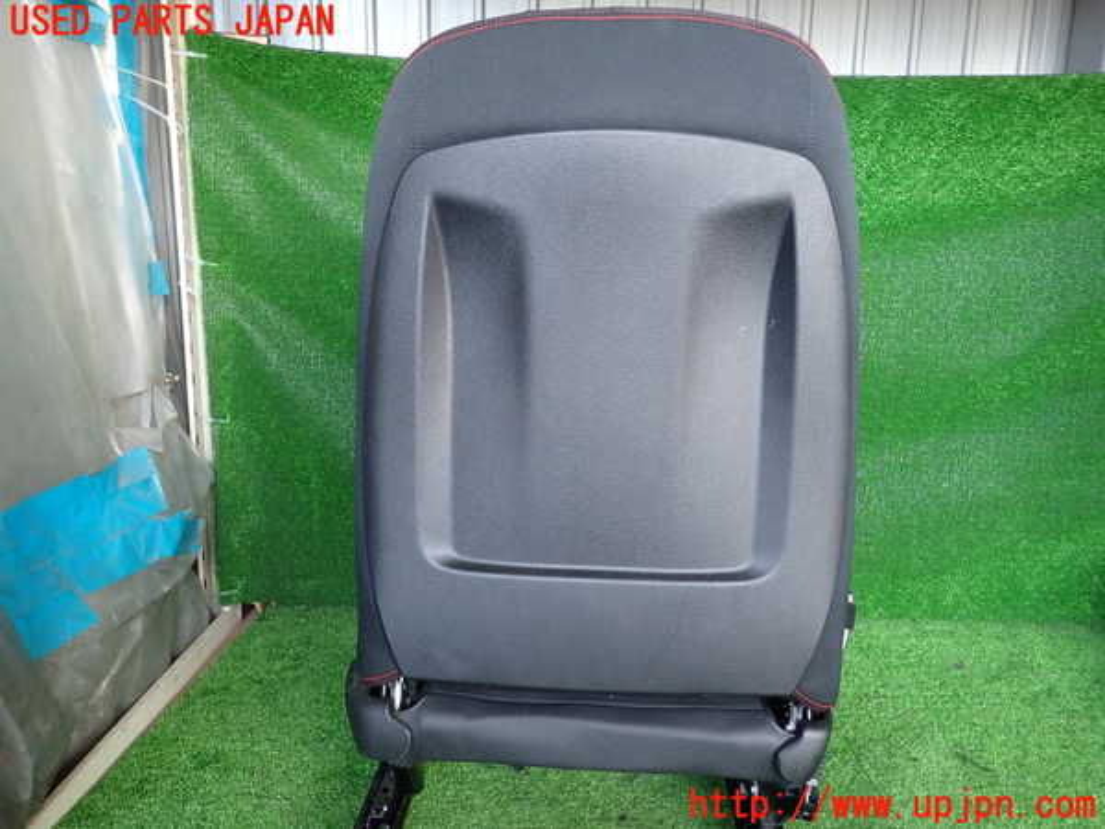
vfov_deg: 54.9
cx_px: 552
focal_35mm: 25
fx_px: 798
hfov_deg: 69.4
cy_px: 414
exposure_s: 1/80
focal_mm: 4.5
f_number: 2
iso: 200
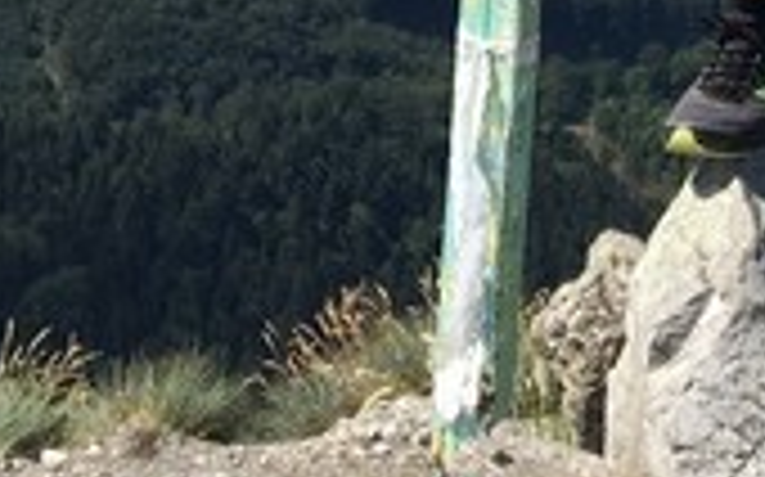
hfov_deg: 12.5
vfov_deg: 7.3
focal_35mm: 163
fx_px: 3396
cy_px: -880
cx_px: 945
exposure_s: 1/1789
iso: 25
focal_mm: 4.15
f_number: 2.2
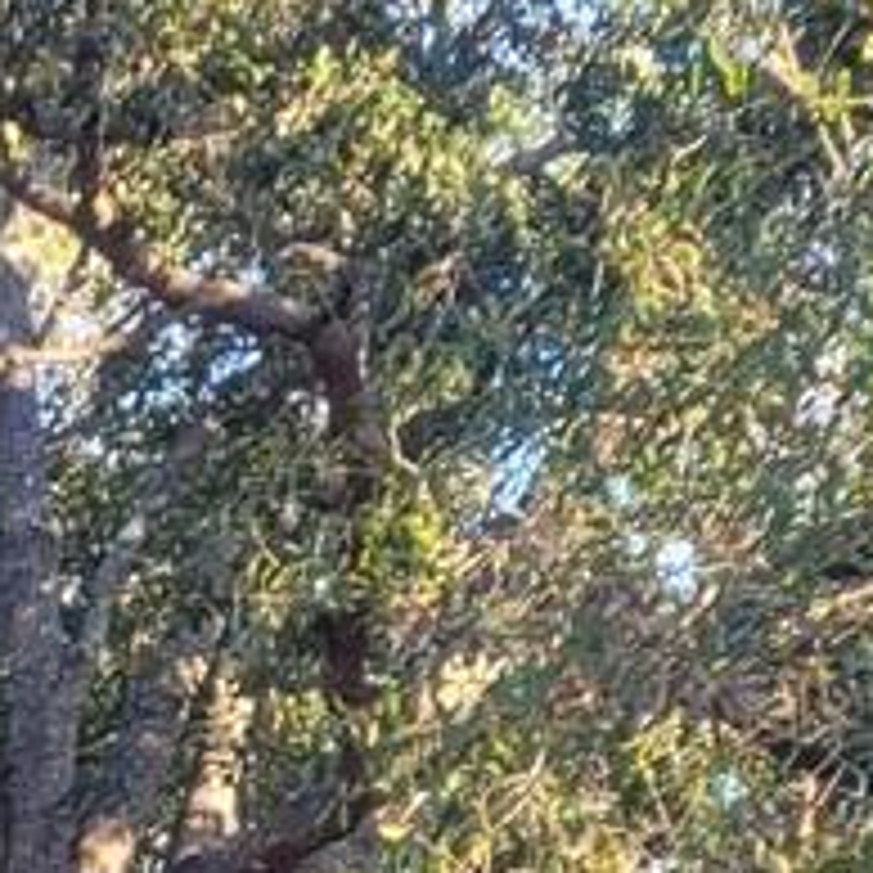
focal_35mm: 190
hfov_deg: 9.0
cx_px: -446
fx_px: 5421
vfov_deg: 8.8
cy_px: 1580
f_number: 1.8
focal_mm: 5.4
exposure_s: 1/173
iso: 40
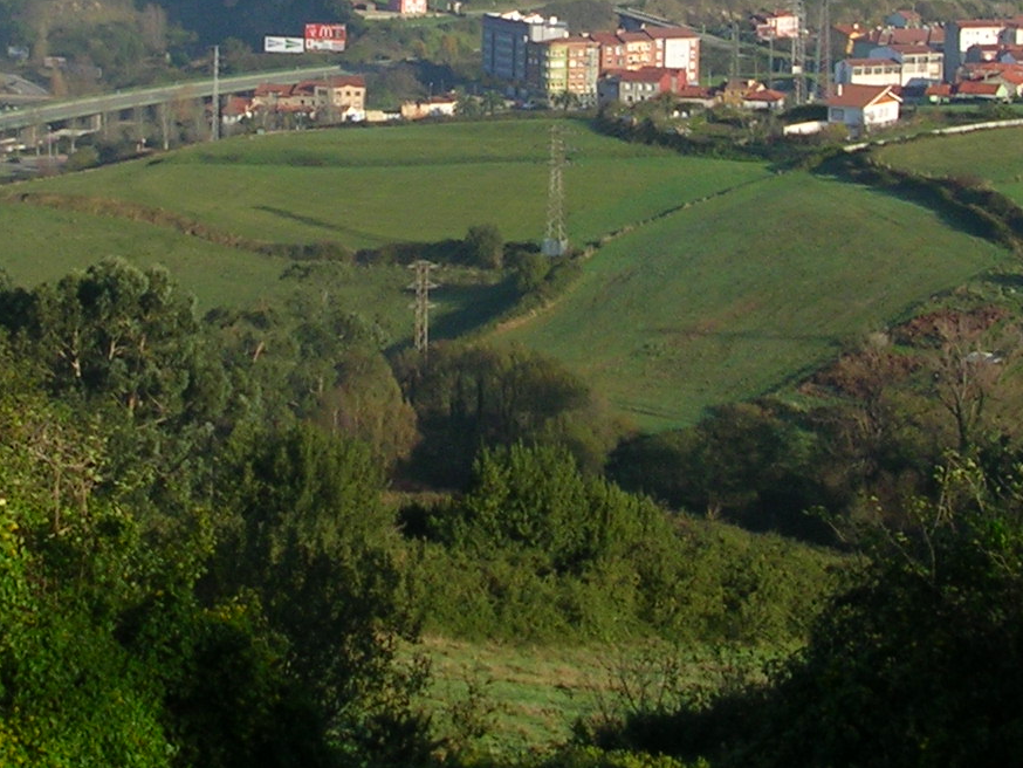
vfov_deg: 16.3
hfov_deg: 22.0
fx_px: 2631
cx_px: 442
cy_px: -6
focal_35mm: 89
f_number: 5.6
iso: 50
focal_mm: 5.8
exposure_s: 1/240
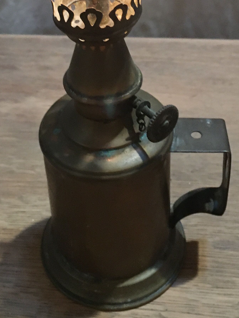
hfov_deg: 22.6
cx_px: 104
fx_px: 598
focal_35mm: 65
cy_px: 31
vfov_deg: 28.6
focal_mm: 4.15
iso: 500
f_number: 2.2
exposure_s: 1/17
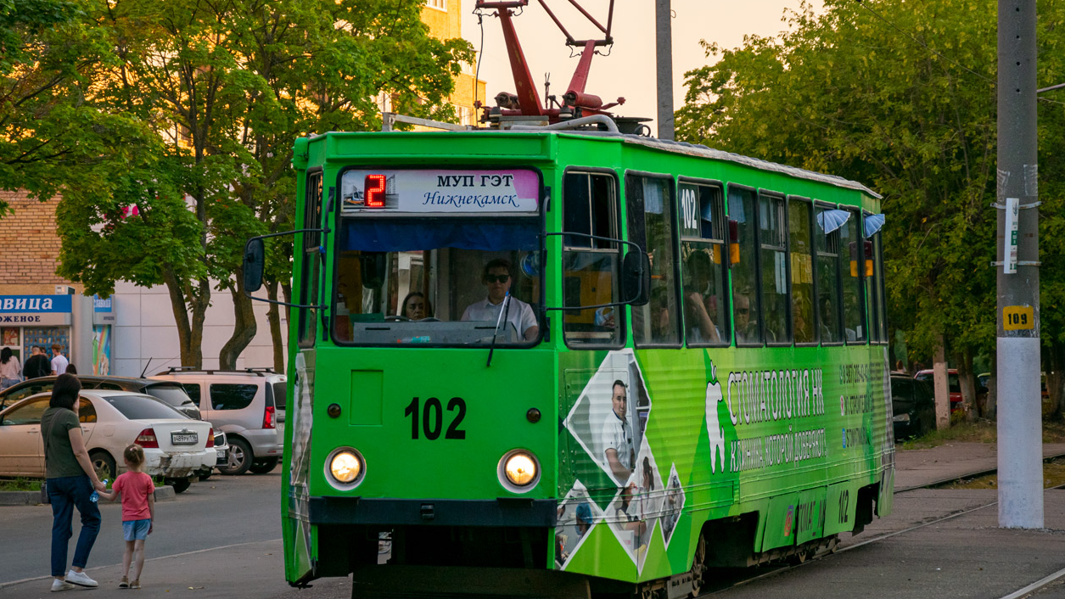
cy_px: 250
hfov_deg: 12.9
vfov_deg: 7.3
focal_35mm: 167
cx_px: 526
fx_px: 4716
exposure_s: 1/500
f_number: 5.6
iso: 400
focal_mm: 92
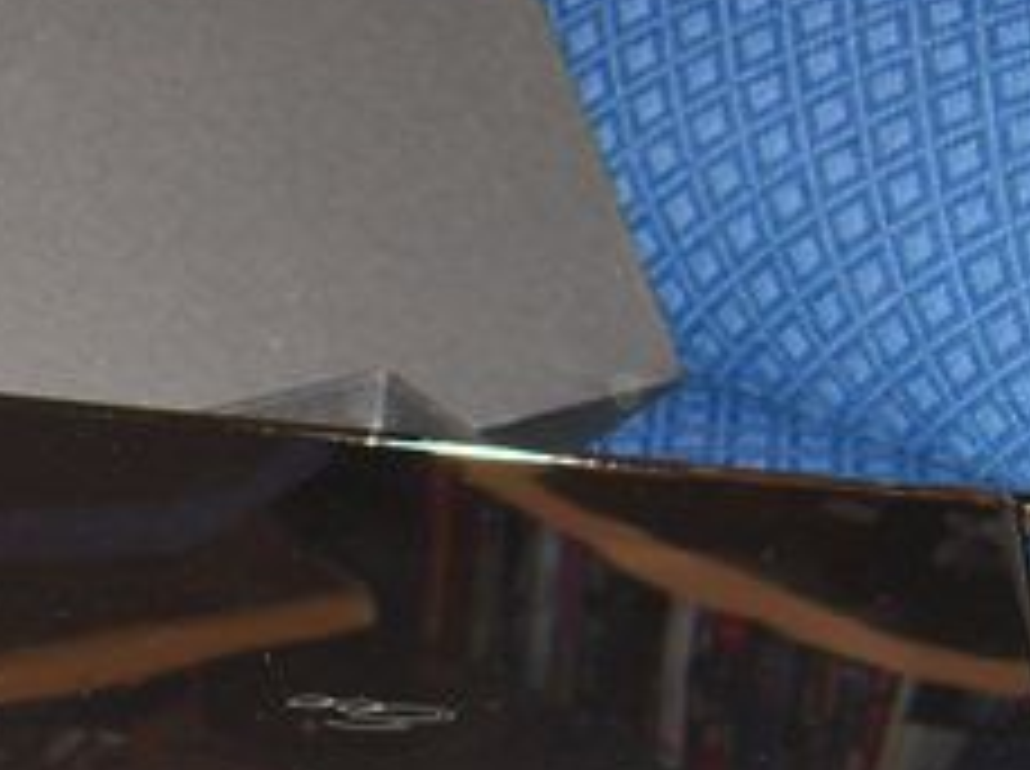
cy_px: 491
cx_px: -319
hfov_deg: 14.2
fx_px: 3951
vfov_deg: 11.1
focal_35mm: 133
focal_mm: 7.9
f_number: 2.8
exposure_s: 1/60
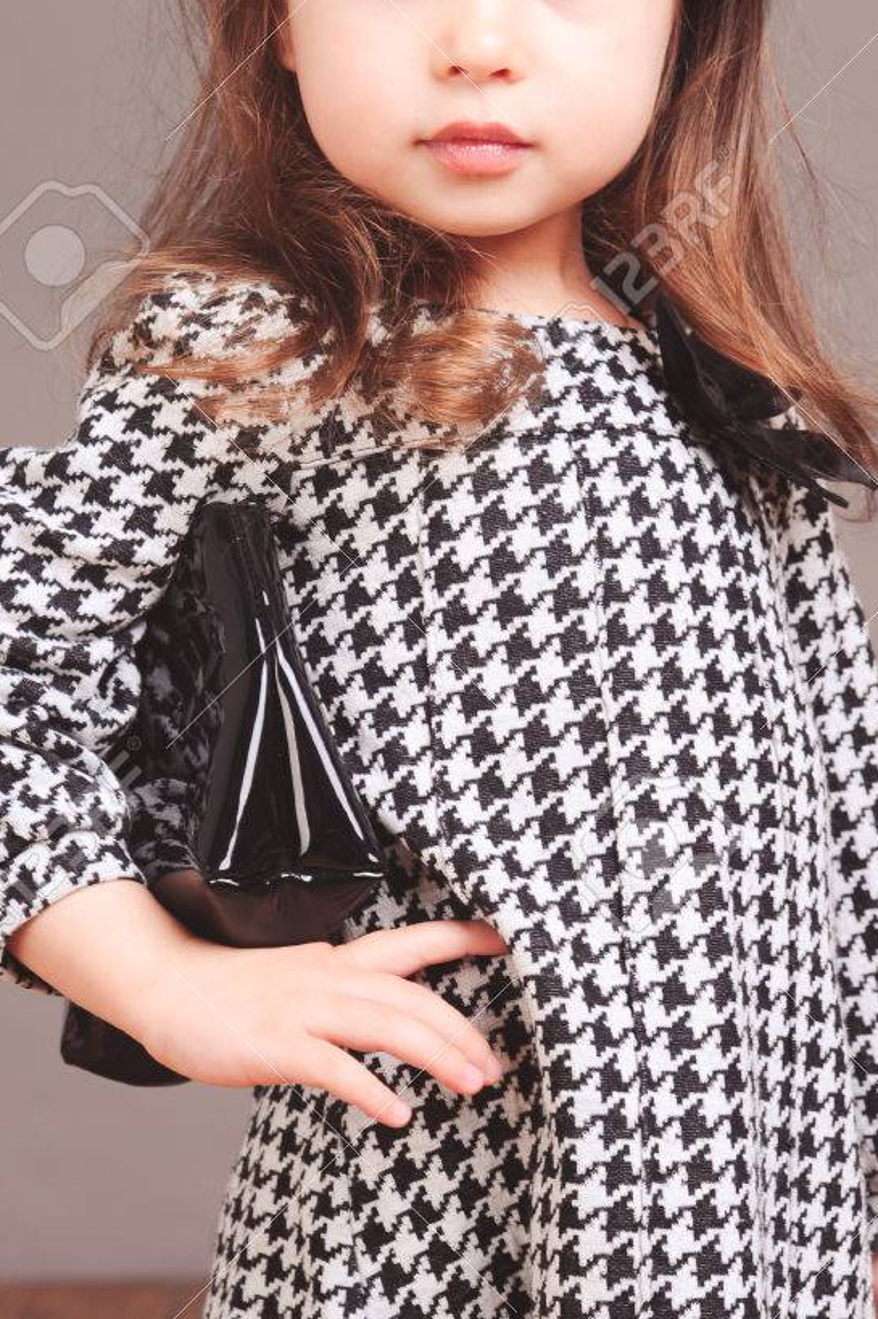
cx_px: 589
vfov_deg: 15.2
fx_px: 4945
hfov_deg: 10.1
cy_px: 549
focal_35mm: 135
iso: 200
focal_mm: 85
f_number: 8
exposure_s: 1/160
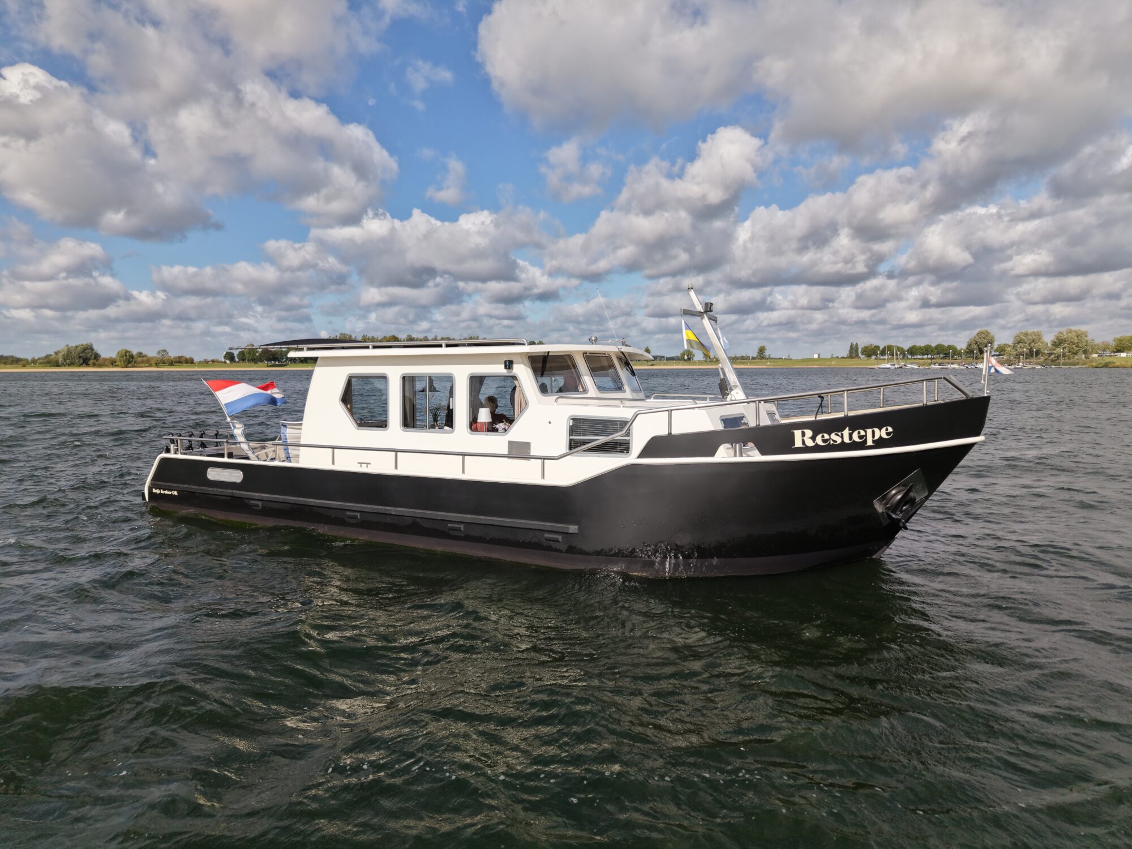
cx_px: 566
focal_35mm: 24
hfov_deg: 71.6
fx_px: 785
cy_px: 424
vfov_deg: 56.8
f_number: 1.8
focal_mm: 8.67
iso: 230
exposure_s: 1/160
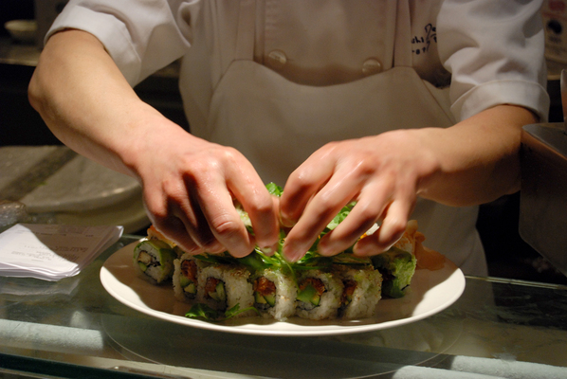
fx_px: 1301
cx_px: 284
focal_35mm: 82
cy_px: 190
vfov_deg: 16.6
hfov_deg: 24.6
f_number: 5.6
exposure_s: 1/40
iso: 640
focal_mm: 55
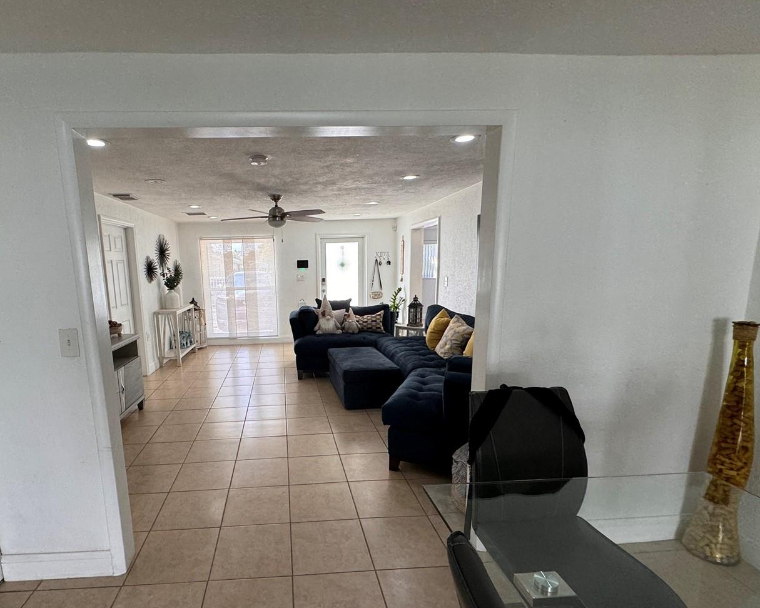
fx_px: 405
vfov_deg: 73.5
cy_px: 340
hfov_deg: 85.2
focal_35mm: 18
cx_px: 300
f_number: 2.2
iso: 125
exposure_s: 1/120
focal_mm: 2.22
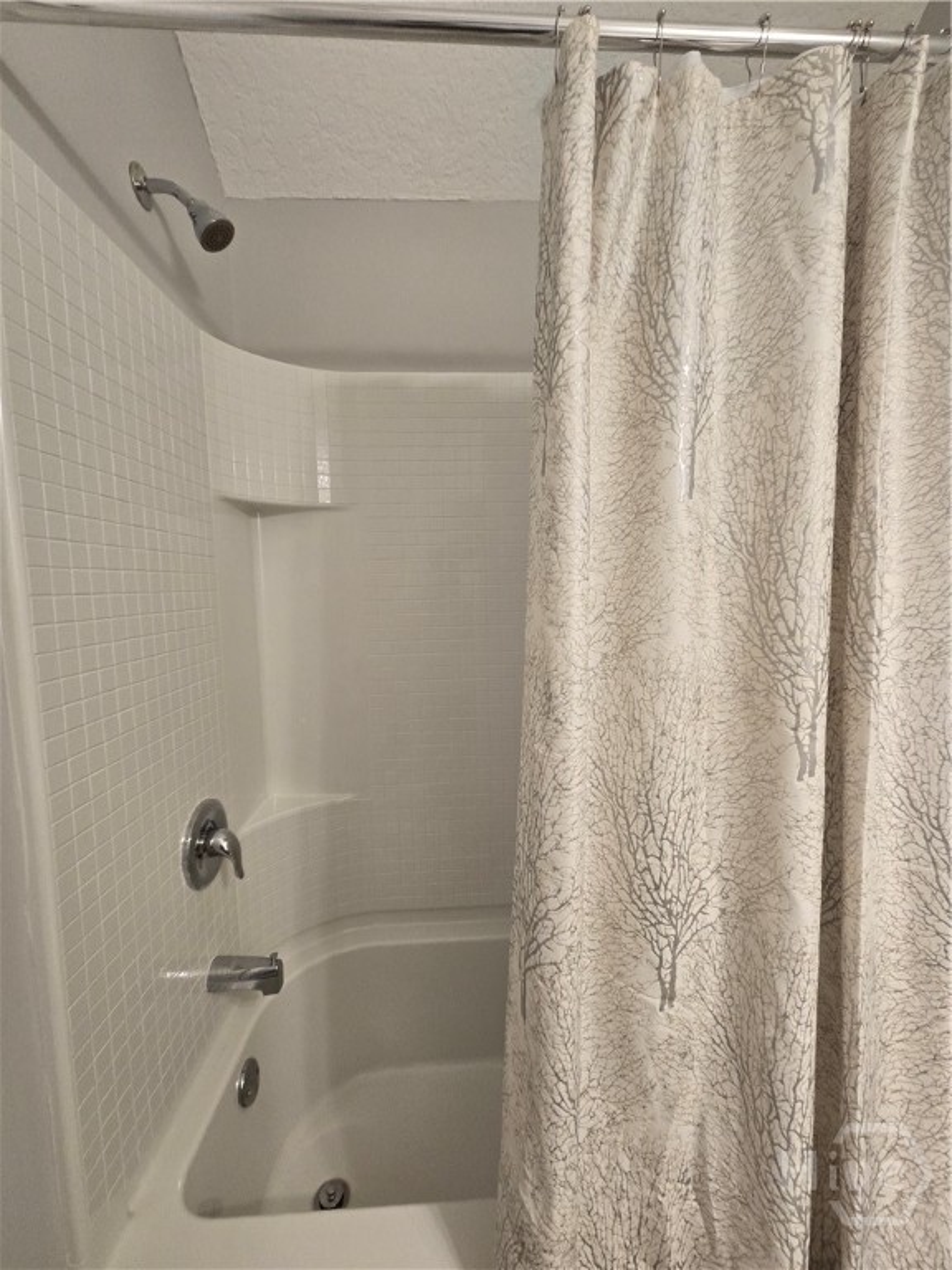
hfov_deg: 89.9
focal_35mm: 13
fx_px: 477
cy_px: 635
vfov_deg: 106.2
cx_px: 476
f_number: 2.2
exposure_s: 1/60
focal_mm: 2.2
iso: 250
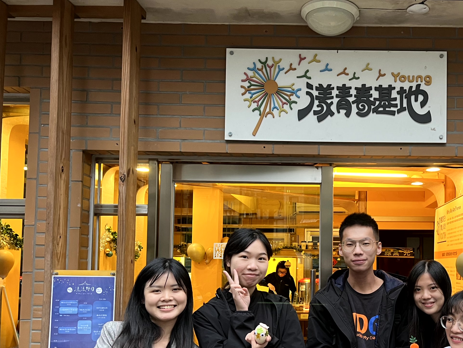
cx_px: 328
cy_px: 233
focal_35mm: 40
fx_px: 535
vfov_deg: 35.6
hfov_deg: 45.7
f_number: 1.5
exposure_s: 1/60
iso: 200
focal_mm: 5.7
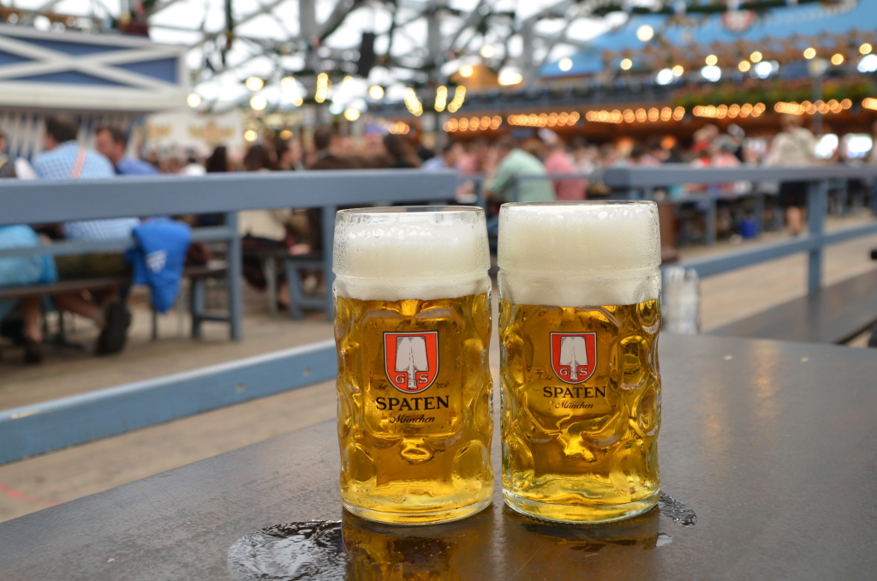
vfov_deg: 31.7
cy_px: 290
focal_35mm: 42
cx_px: 438
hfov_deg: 46.5
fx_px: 1021
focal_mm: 28
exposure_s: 1/60
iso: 450
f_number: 4
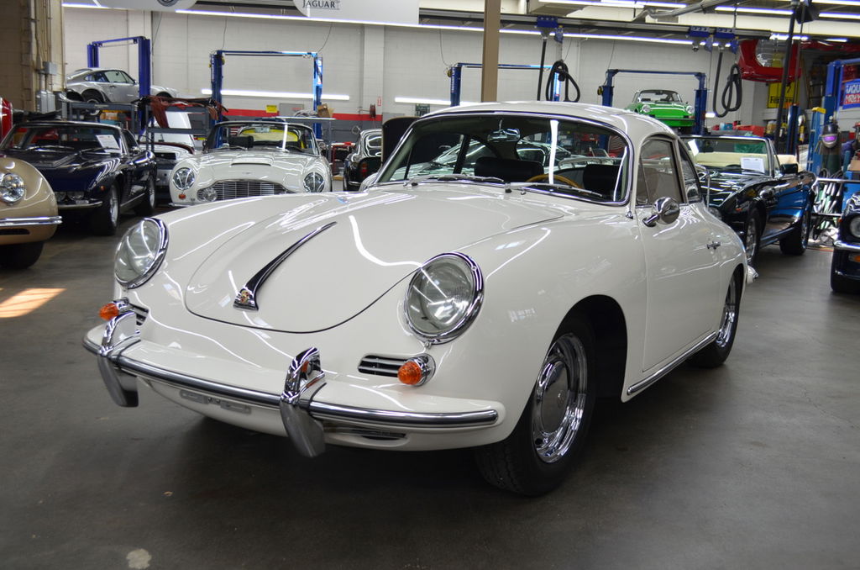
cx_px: 430
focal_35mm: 36
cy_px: 285
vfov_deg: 36.7
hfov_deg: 53.2
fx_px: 858
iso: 400
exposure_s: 1/80
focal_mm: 24
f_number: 4.2
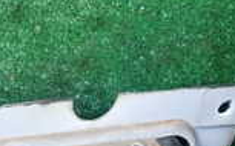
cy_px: 207
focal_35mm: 125
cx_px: -131
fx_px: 799
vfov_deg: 10.2
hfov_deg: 15.3
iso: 200
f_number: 2.3
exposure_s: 1/60
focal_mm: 5.4
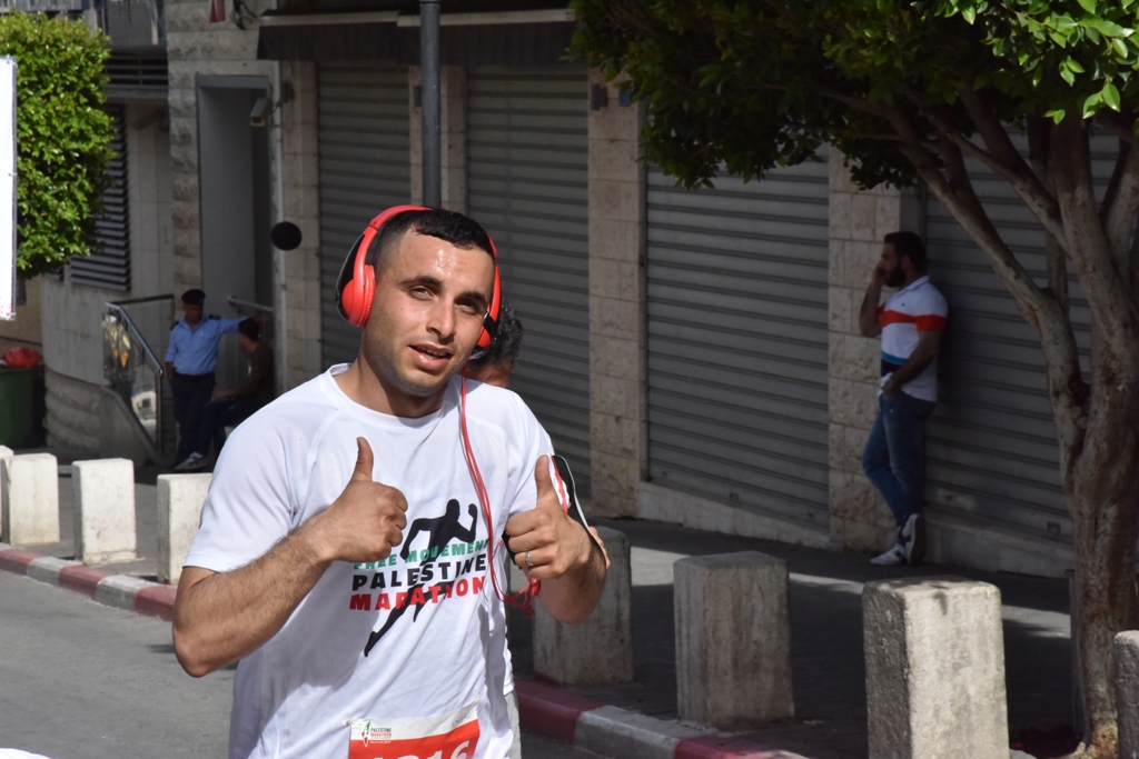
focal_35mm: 120
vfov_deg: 11.4
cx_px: 570
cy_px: 380
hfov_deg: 17.1
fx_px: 3797
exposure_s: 1/1600
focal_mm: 120
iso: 2500
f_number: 20
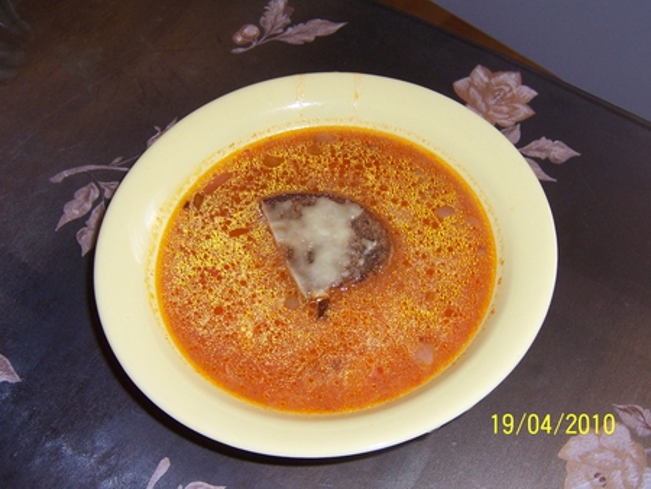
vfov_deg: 36.0
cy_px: 244
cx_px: 326
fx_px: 753
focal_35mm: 40
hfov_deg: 46.8
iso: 140
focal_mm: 6.7
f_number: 3.4
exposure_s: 1/60
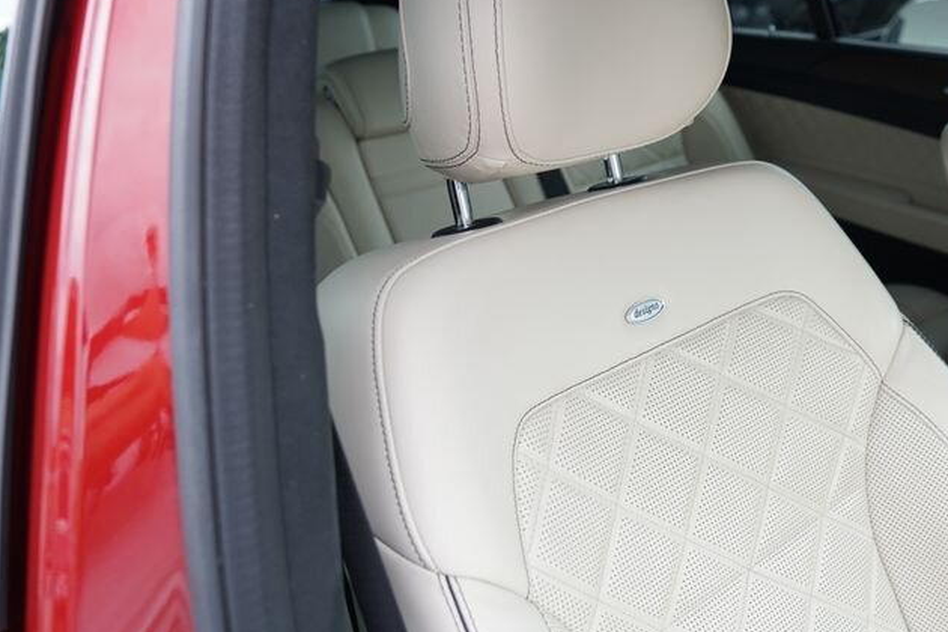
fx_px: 1027
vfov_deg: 33.8
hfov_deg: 46.7
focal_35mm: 39
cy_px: 190
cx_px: 767
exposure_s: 1/60
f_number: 4
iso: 100
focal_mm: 24
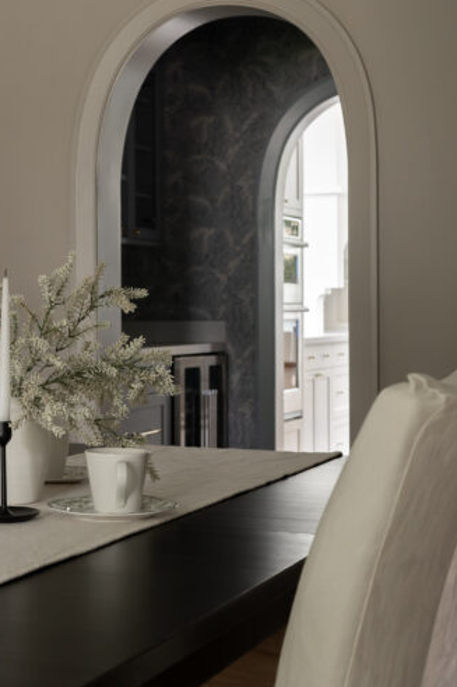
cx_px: 1
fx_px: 1391
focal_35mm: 73
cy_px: 319
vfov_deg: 27.7
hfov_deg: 18.2
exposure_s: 1/10
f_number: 5
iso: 800
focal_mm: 35
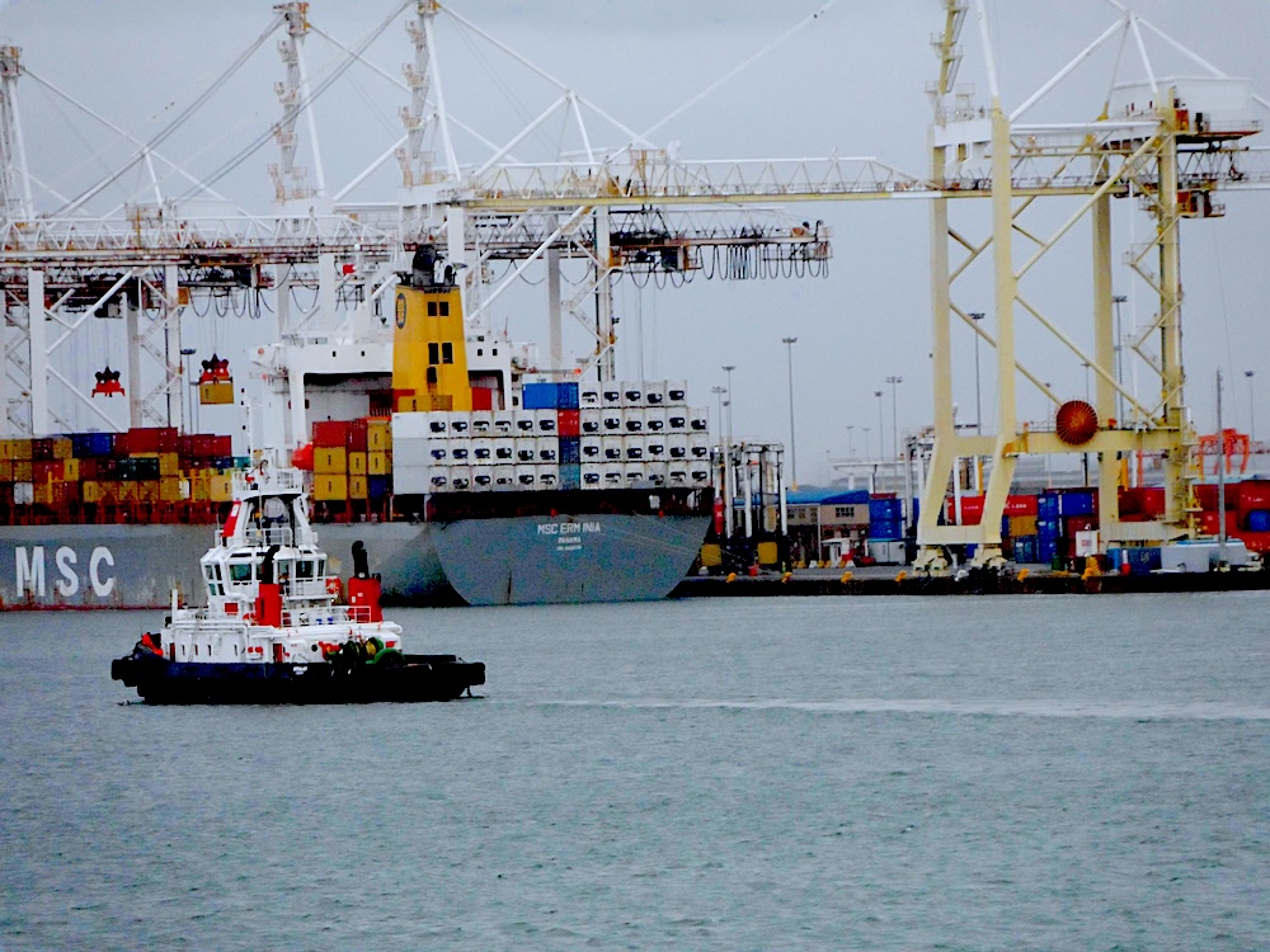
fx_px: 13244
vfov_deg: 4.1
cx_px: 635
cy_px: 476
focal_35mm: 361
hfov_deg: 5.5
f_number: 5.1
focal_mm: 58.7
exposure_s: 1/1000
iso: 400
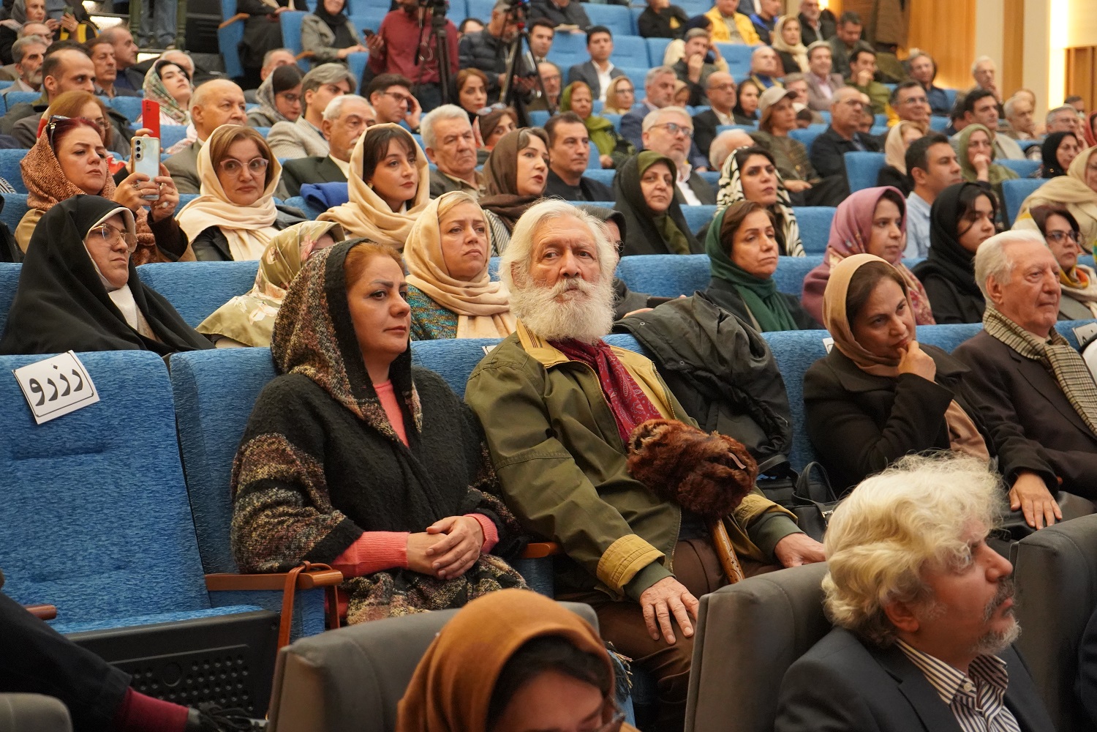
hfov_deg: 28.8
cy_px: 366
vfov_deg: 19.5
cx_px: 548
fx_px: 2133
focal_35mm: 70
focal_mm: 70
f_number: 5.6
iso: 10000
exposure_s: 1/160
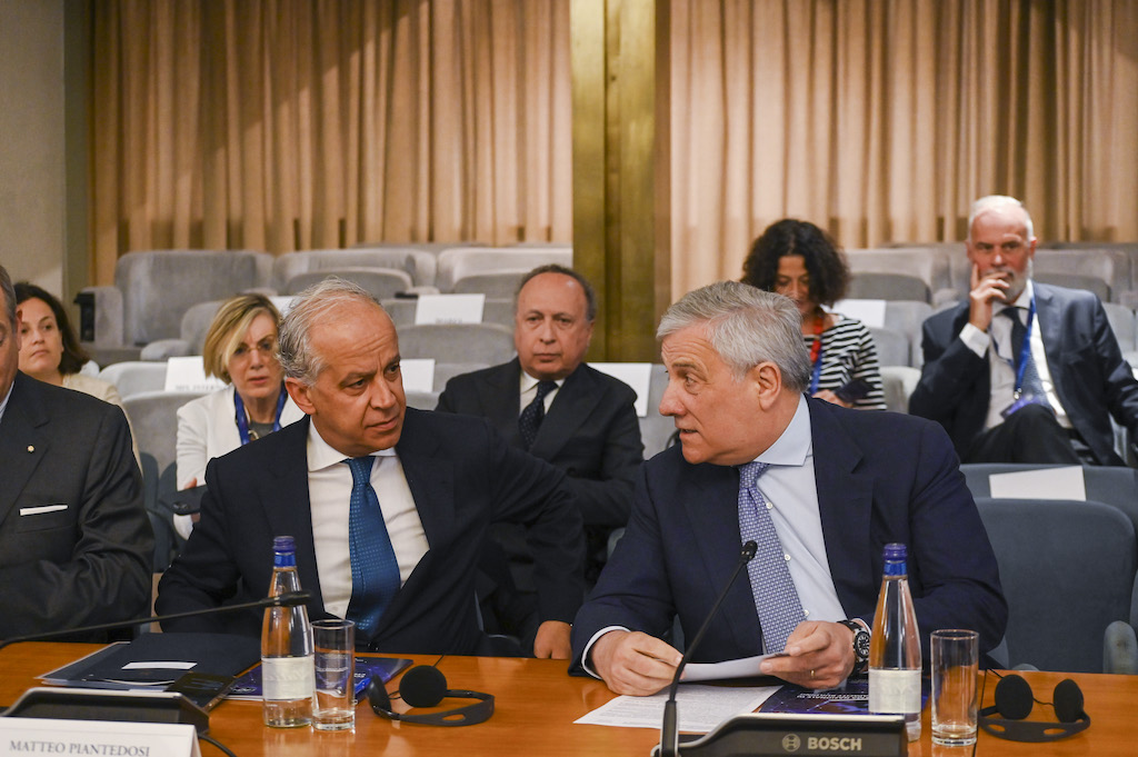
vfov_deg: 19.4
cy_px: 378
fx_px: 2211
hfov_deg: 28.9
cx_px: 569
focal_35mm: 70
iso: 4000
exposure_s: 1/125
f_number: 4.5
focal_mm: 70
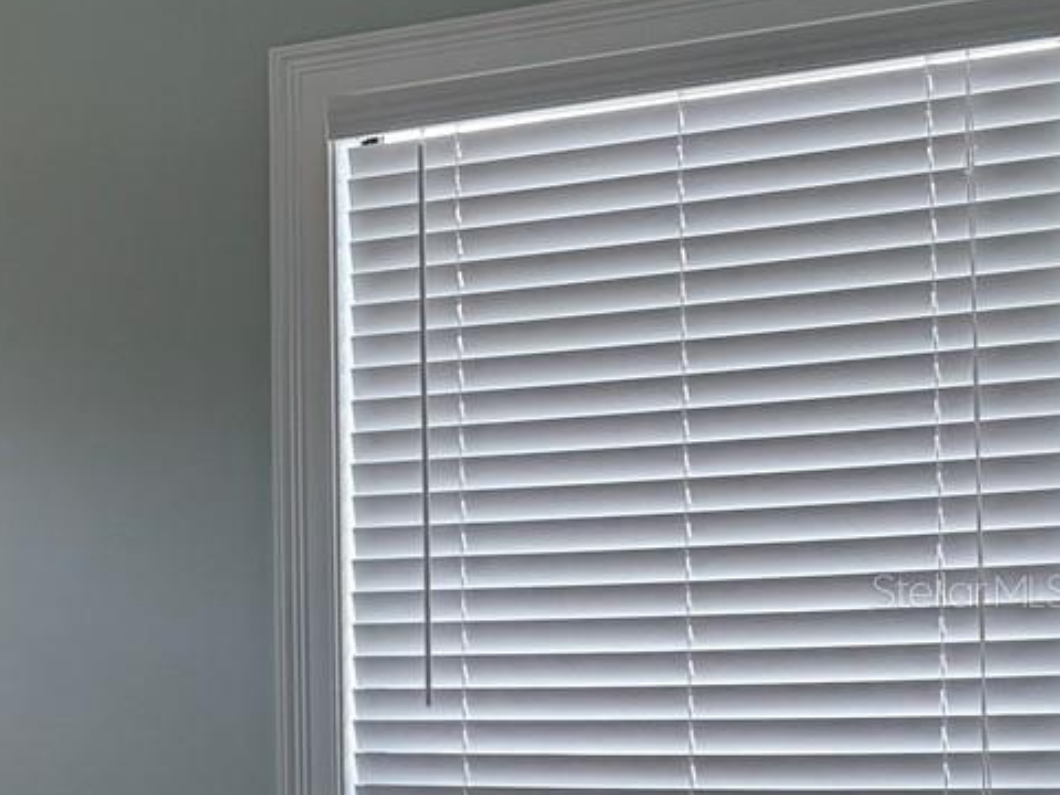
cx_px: -687
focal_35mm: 80
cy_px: 590
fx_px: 2450
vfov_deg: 18.3
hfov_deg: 19.8
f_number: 1.78
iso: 100
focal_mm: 6.76
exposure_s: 1/250
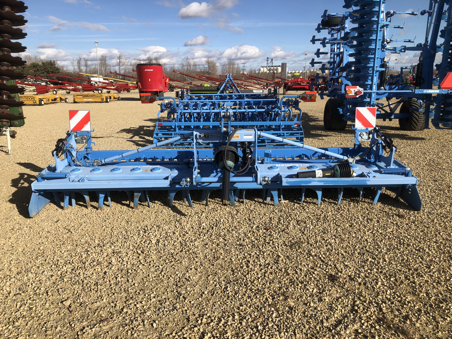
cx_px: 226
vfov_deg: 49.7
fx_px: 366
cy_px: 170
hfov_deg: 63.4
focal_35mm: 28
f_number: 1.8
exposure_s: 1/2433
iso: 20
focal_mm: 3.99
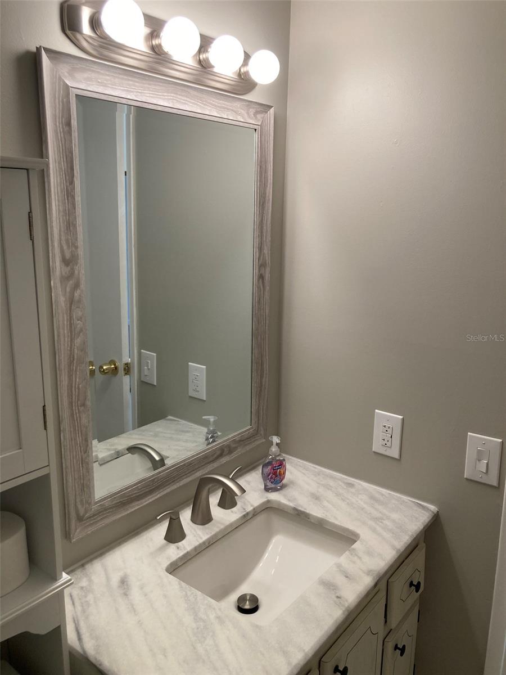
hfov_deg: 49.7
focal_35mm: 28
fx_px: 546
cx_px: 253
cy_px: 338
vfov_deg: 63.4
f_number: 1.8
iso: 50
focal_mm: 3.99
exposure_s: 1/60
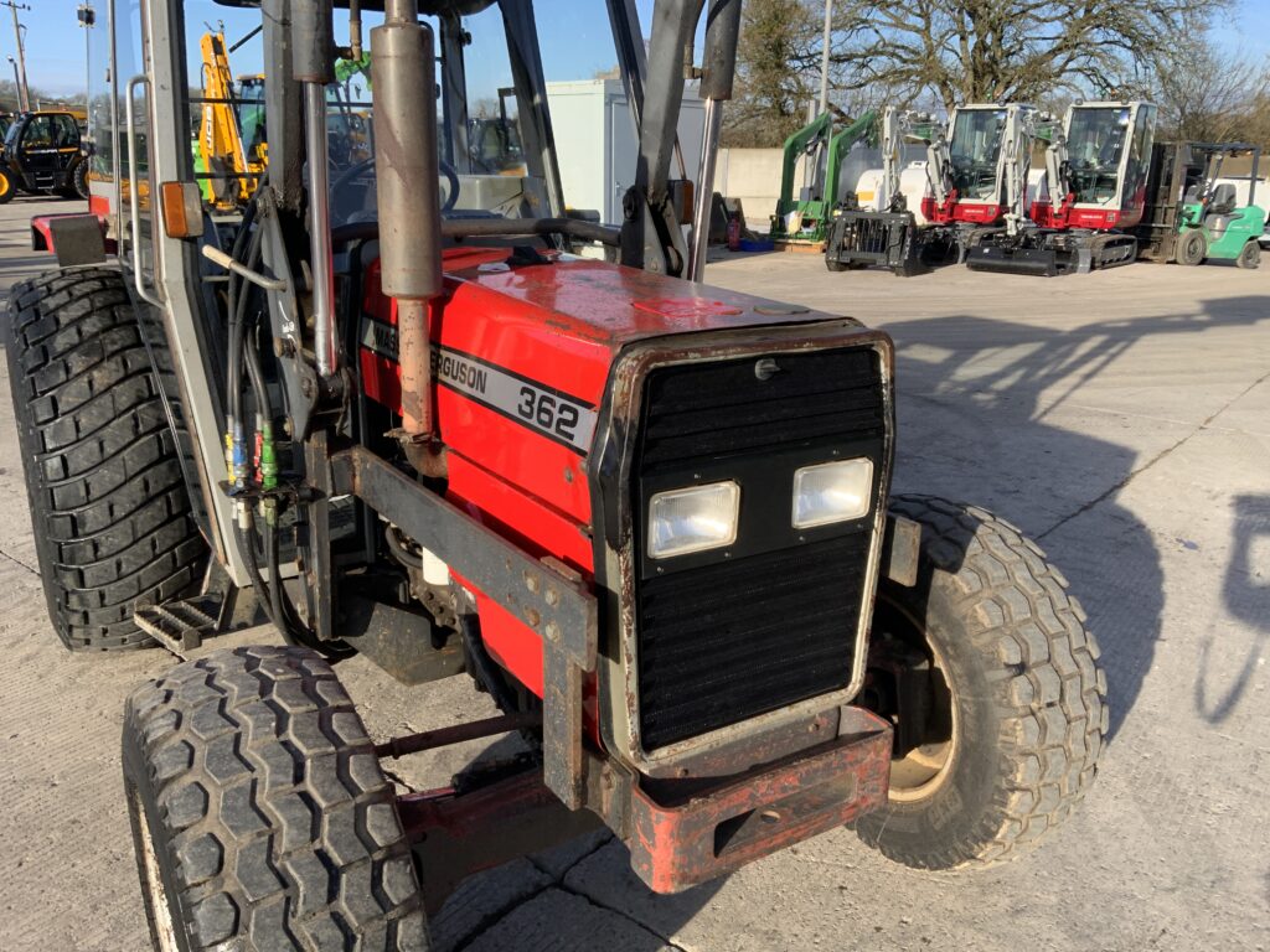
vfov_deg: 48.2
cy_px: 476
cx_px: 635
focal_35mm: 29
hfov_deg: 61.7
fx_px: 1064
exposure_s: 1/781
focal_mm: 3
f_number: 1.8
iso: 16
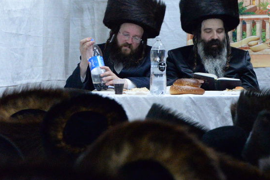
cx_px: 325
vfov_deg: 5.4
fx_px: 1904
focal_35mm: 254
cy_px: 42
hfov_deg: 8.0
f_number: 6.3
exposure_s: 1/160
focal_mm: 100
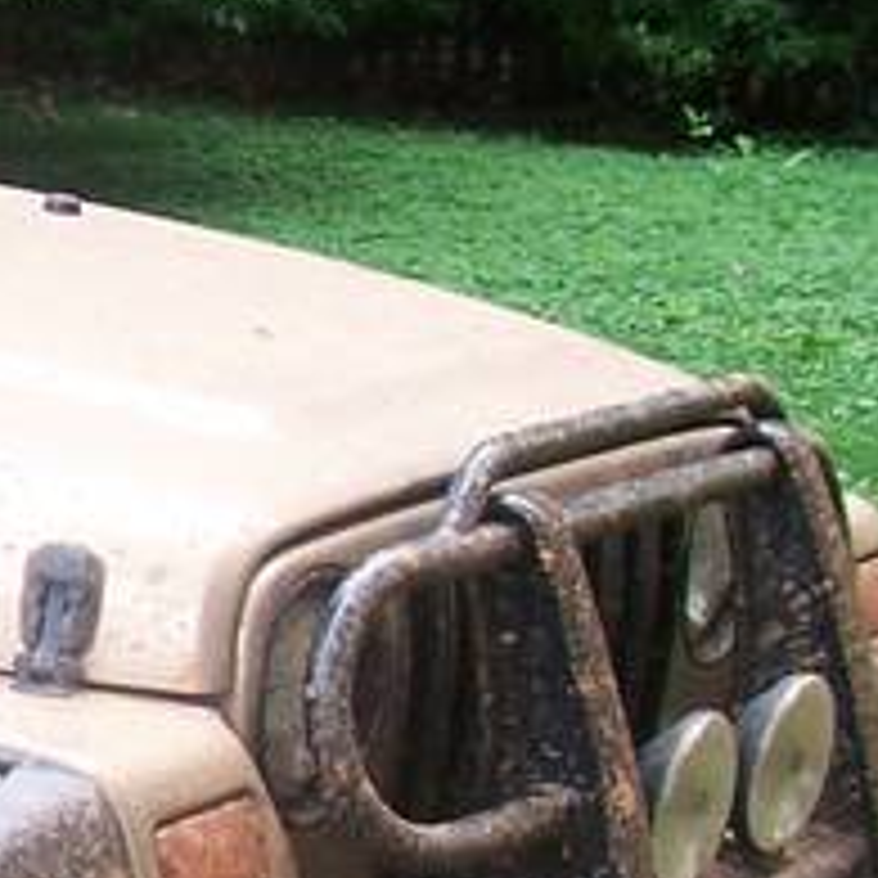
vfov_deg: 14.1
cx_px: -590
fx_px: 3530
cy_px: 747
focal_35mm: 123
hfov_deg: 13.1
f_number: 2.7
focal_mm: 5.6
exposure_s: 1/125
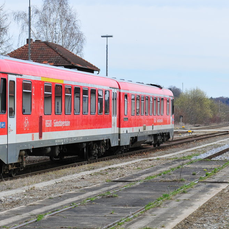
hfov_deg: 10.8
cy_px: 114
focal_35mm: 161
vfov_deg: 10.9
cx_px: 37
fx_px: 1205
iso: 400
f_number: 10
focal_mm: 70
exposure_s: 1/400
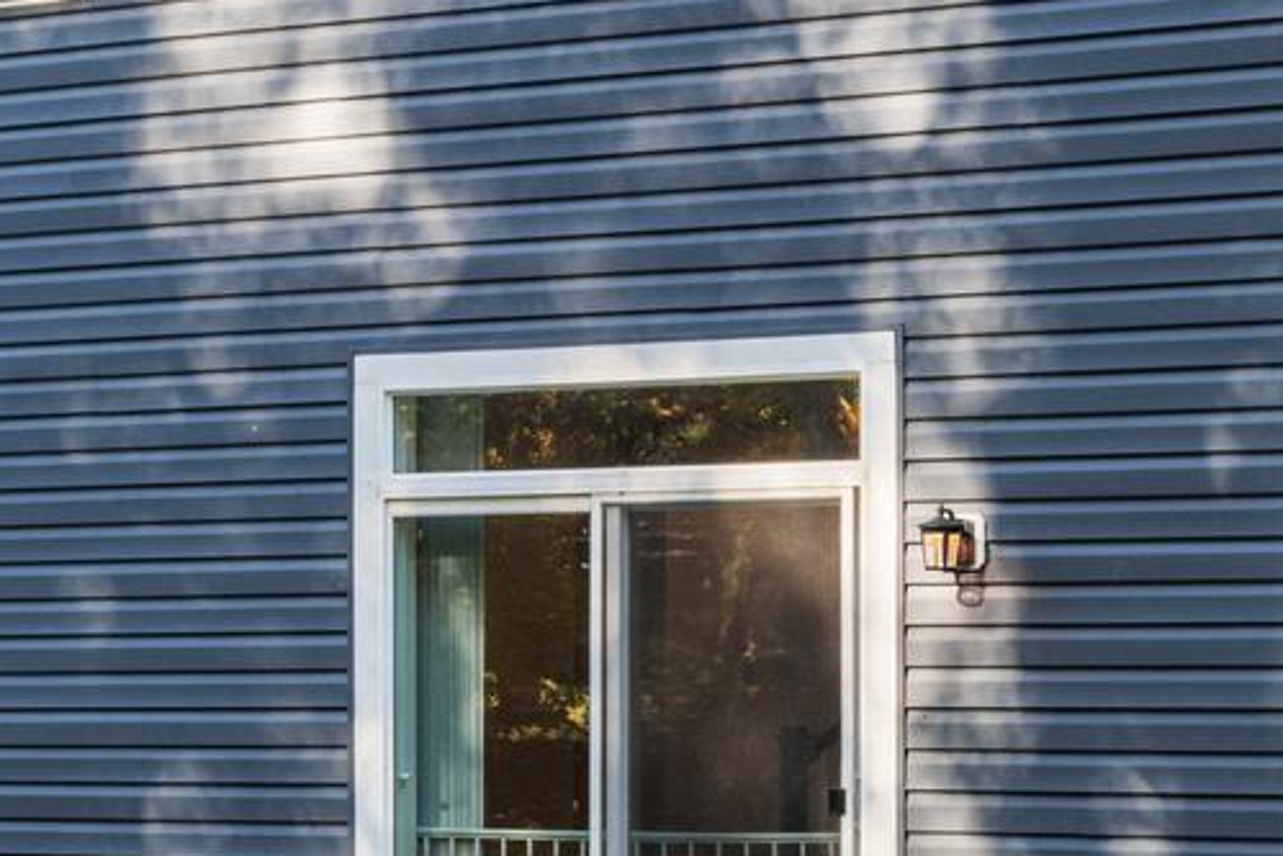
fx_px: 4385
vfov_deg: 11.1
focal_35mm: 123
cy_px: 145
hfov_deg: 16.6
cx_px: 471
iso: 200
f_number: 8
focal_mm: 30
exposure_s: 1/100
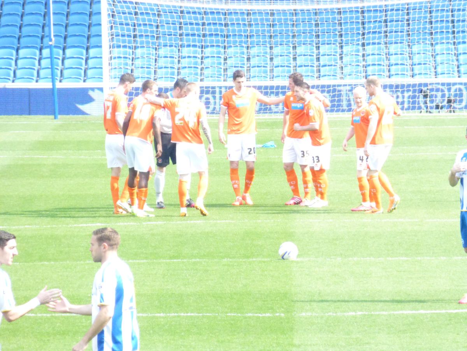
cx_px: 234
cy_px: 176
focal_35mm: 480
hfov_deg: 4.1
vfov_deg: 3.1
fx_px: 6476
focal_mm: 86
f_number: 6.4
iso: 1600
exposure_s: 1/2000
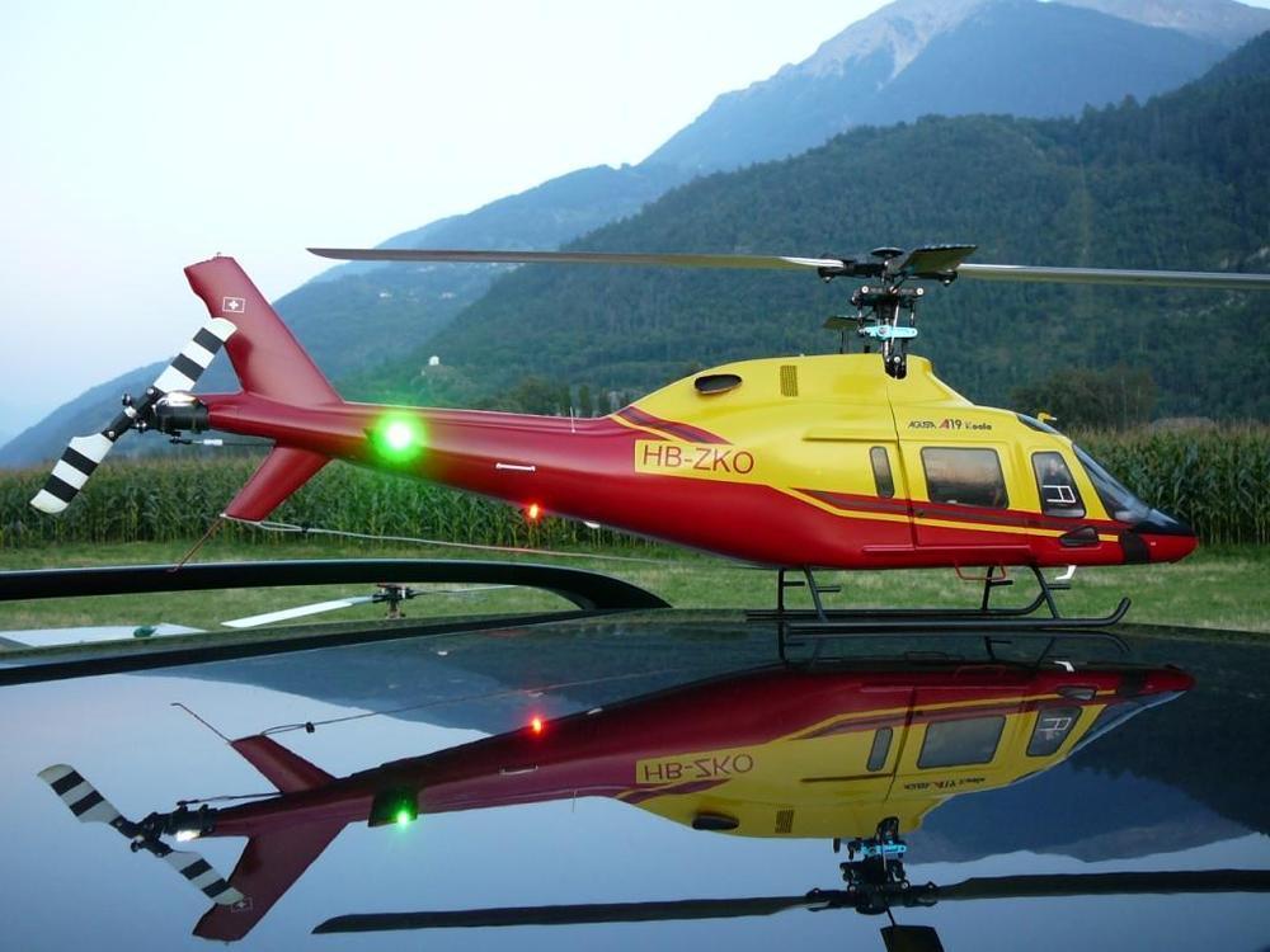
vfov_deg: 40.7
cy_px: 476
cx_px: 635
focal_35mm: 35
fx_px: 1284
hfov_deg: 52.6
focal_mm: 5.2
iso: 80
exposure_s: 1/5
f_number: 2.8
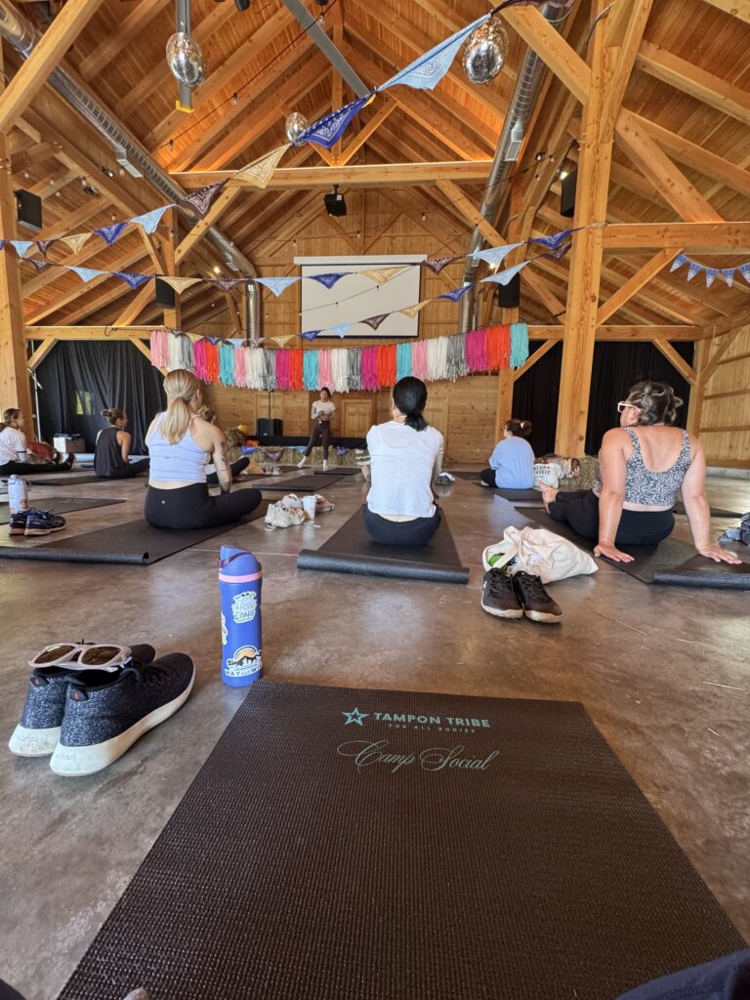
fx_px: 404
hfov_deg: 85.7
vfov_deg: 102.1
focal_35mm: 14
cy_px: 500
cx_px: 375
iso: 320
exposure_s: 1/60
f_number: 2.2
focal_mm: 2.22
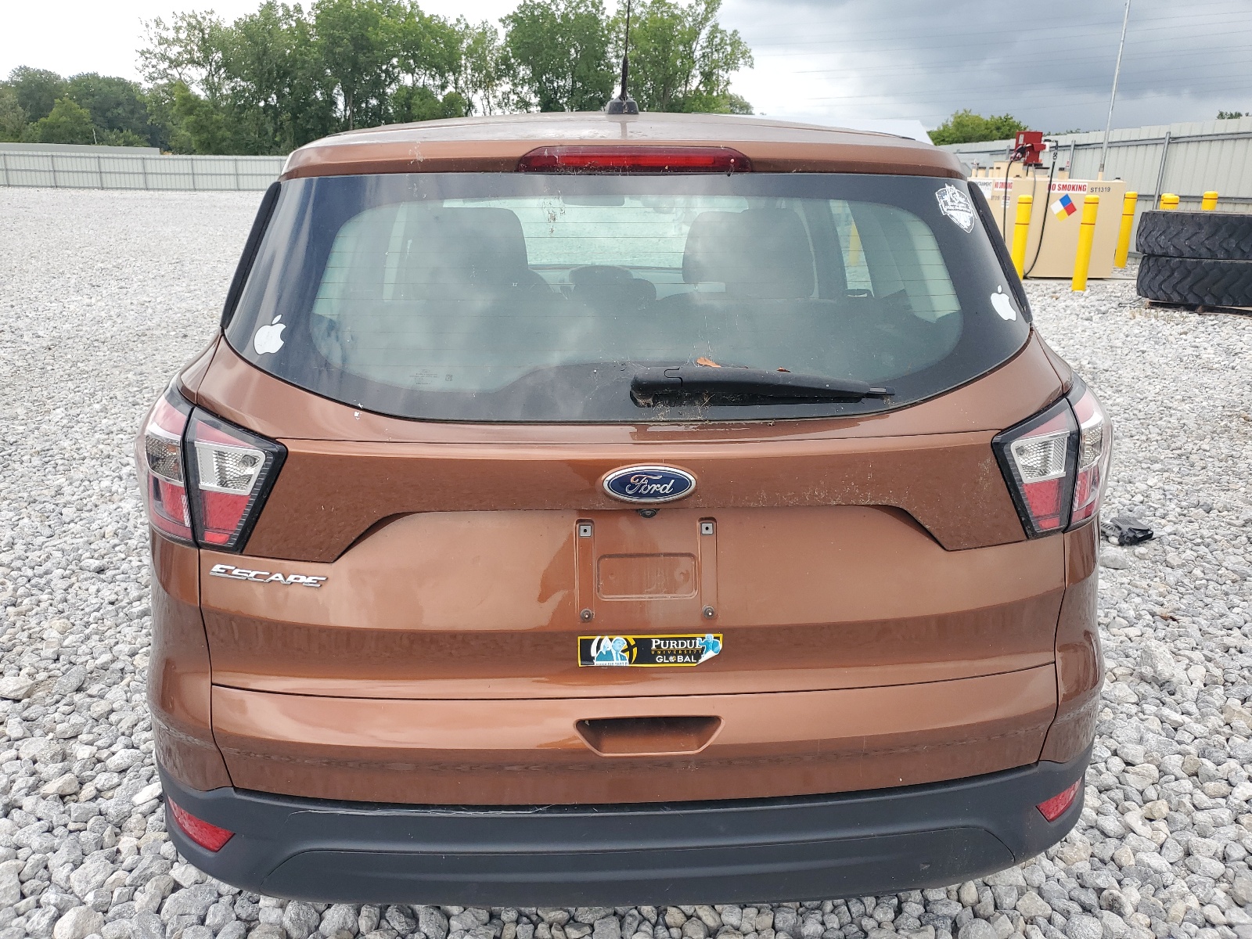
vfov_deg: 53.1
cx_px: 626
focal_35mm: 26
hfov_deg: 67.3
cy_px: 470
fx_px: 940
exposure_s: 1/909
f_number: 1.5
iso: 50
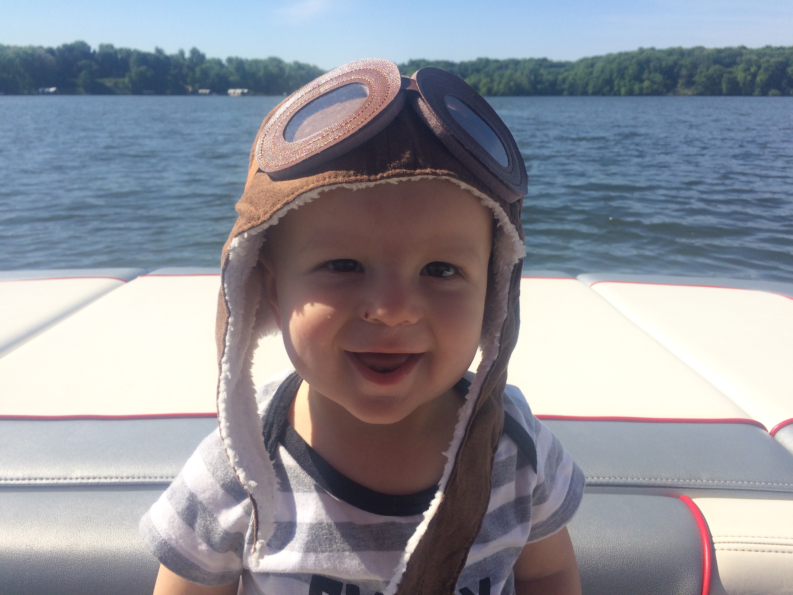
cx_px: 396
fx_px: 664
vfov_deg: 48.2
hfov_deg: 61.7
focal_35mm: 29
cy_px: 298
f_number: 2.2
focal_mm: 4.15
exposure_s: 1/2160
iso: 32
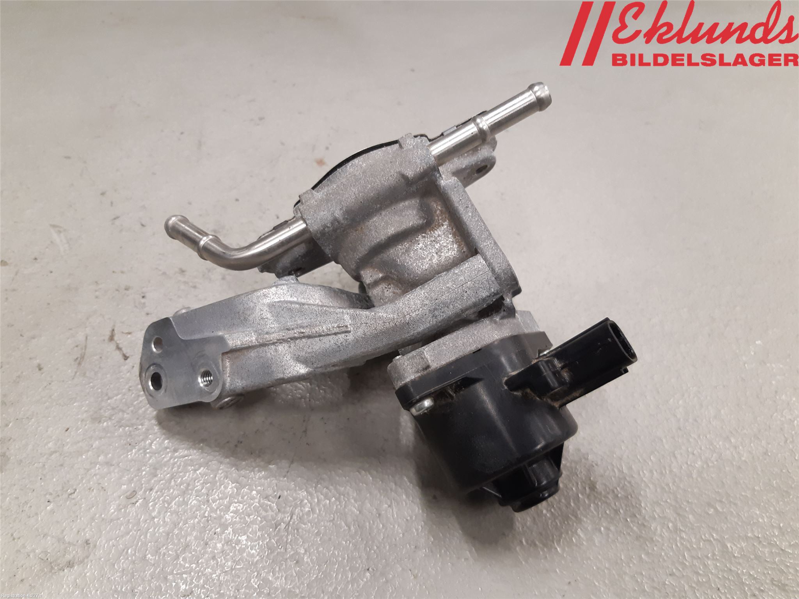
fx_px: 600
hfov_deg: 67.3
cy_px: 300
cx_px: 400
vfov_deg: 53.1
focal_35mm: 26
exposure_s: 1/50
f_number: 1.7
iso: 160
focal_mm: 3.93
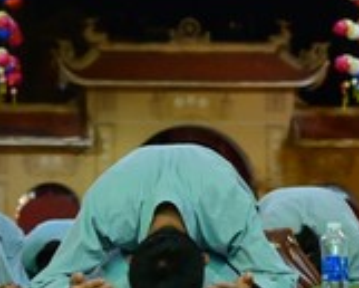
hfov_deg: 8.8
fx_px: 2339
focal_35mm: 220
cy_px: -111
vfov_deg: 7.0
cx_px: 292
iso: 2000
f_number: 5
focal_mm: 58
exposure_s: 1/80
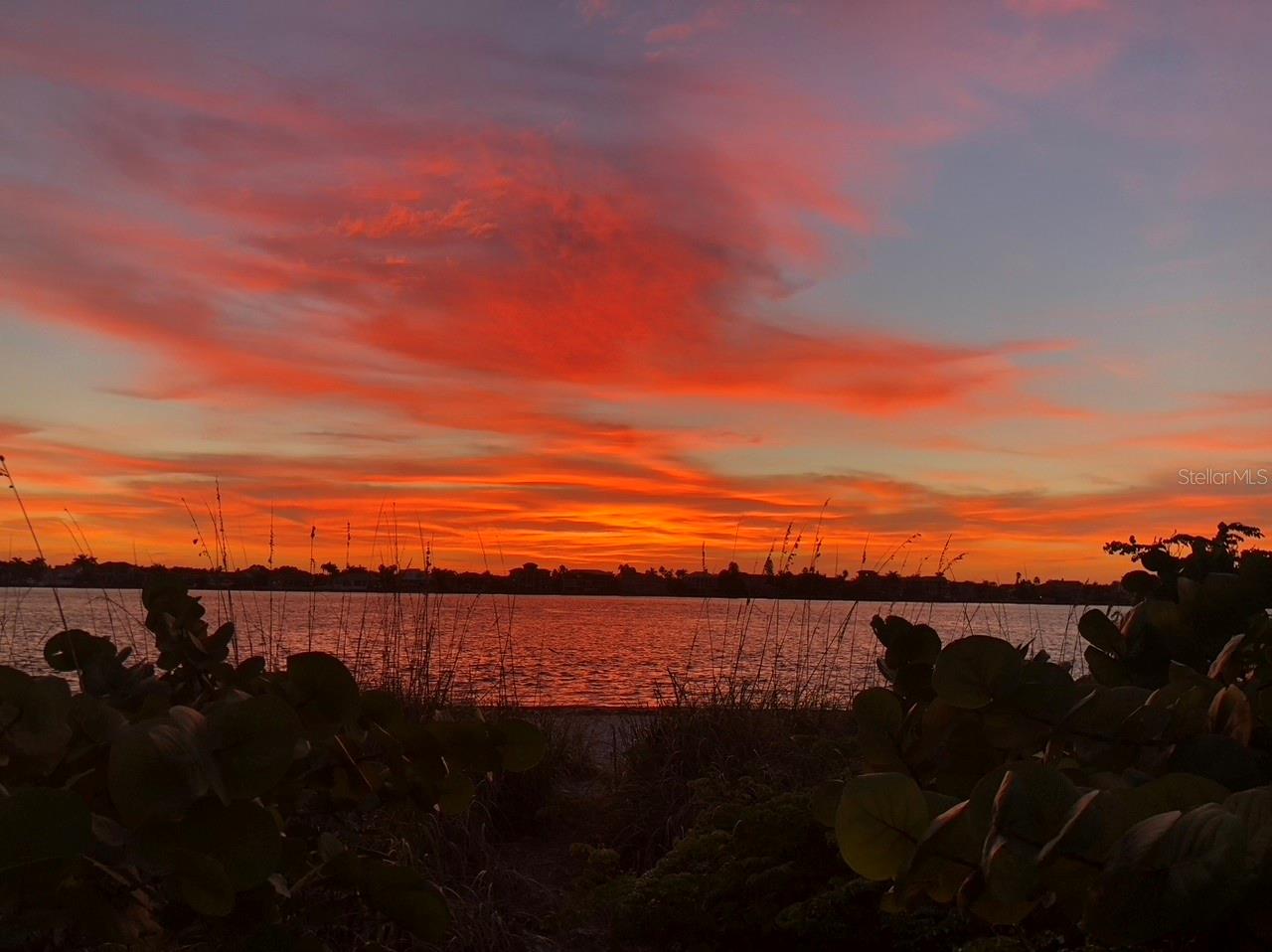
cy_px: 476
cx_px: 636
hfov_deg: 63.5
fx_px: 1028
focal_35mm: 28
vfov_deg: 49.7
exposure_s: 1/120
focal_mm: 4
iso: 80
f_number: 1.8
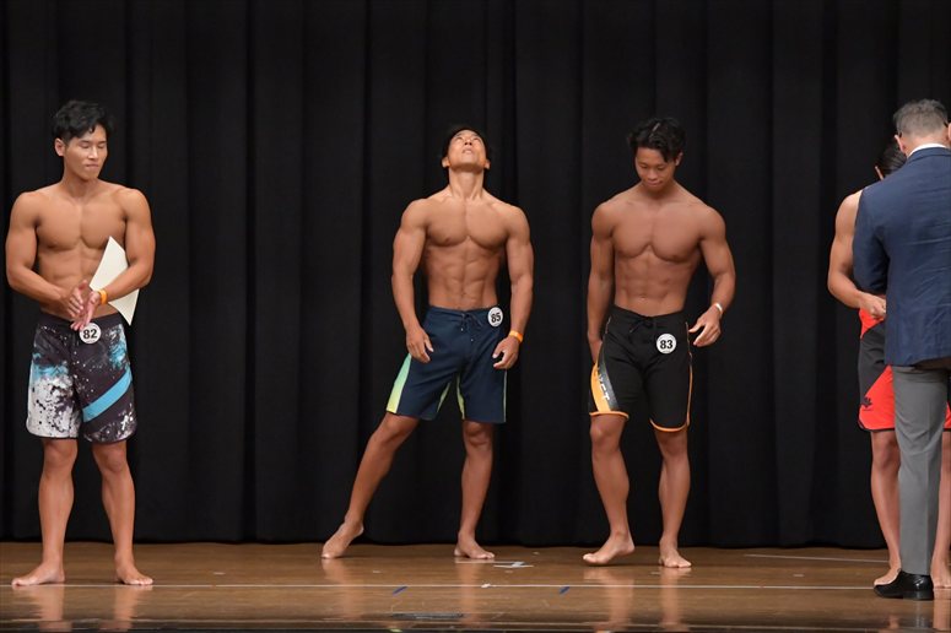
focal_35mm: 202
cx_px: 476
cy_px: 316
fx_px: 5334
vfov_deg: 6.8
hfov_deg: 10.2
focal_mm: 135
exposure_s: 1/400
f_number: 5.6
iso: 6400
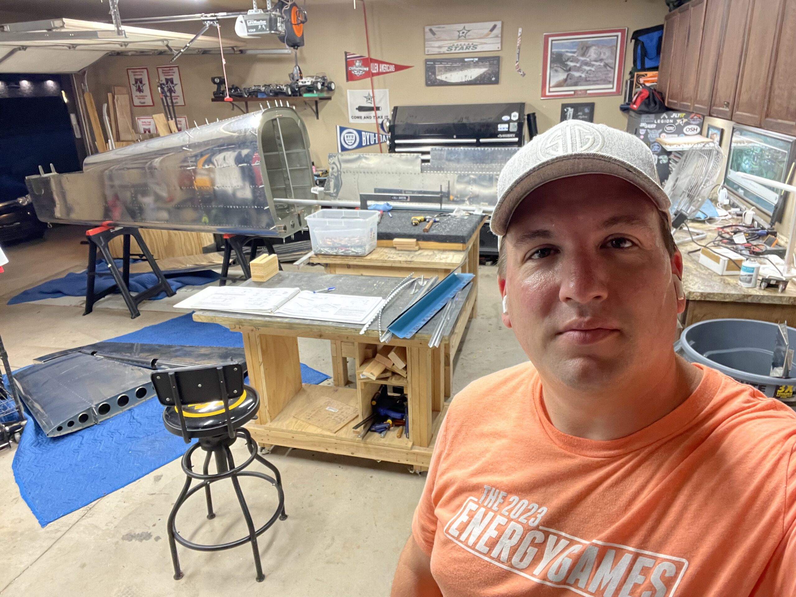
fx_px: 529
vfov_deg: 58.9
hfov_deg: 73.9
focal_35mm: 23
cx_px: 398
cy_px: 298
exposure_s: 1/40
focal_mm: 2.71
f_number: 2.2
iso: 320
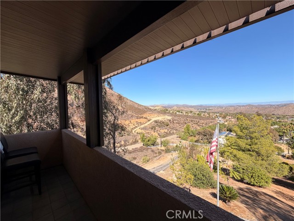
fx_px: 119
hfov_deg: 102.1
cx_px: 147
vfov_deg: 85.7
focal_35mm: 14
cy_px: 110
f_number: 2.2
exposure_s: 1/770
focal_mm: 2.22
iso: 25
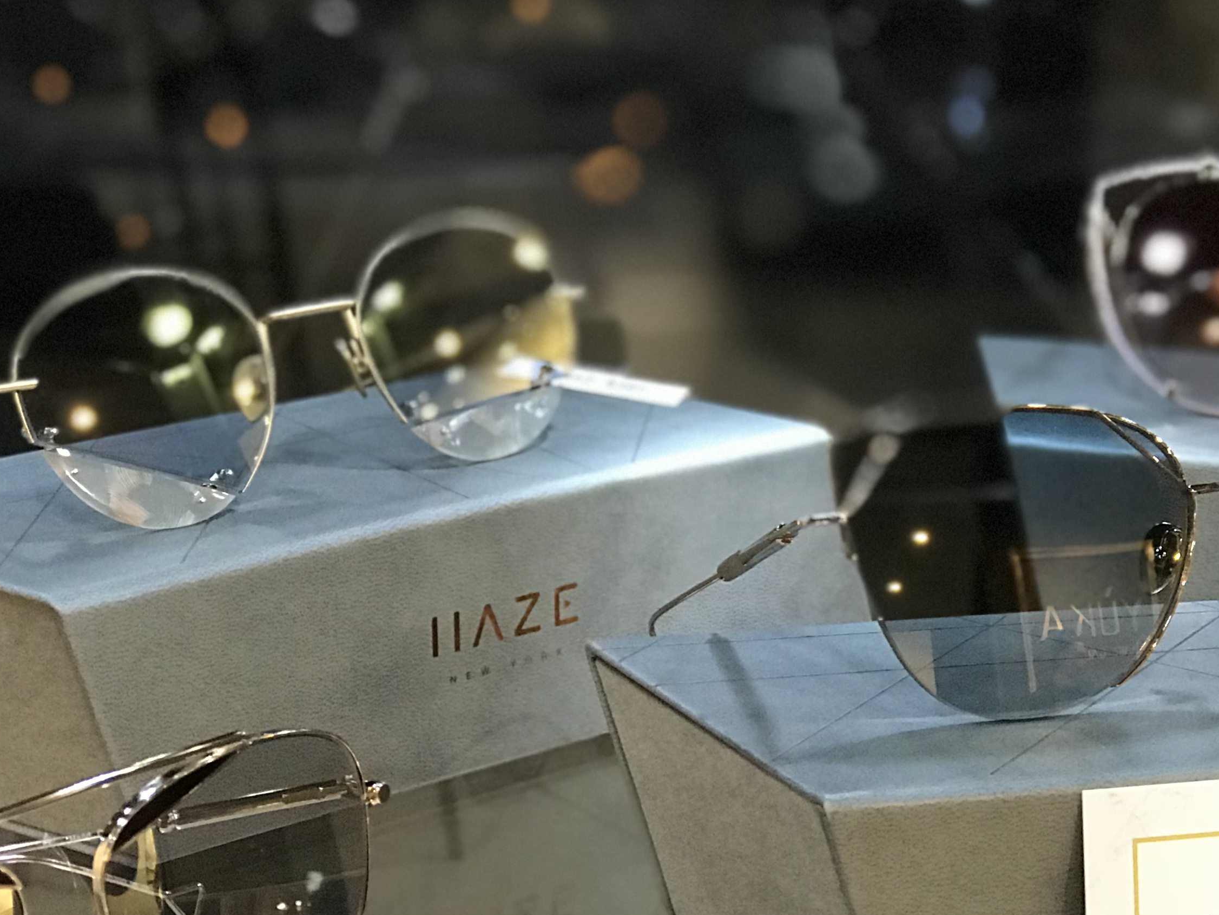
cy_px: 676
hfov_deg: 19.2
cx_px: 832
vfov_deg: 14.5
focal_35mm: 102
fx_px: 3592
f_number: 2.8
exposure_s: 1/50
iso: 640
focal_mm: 6.6
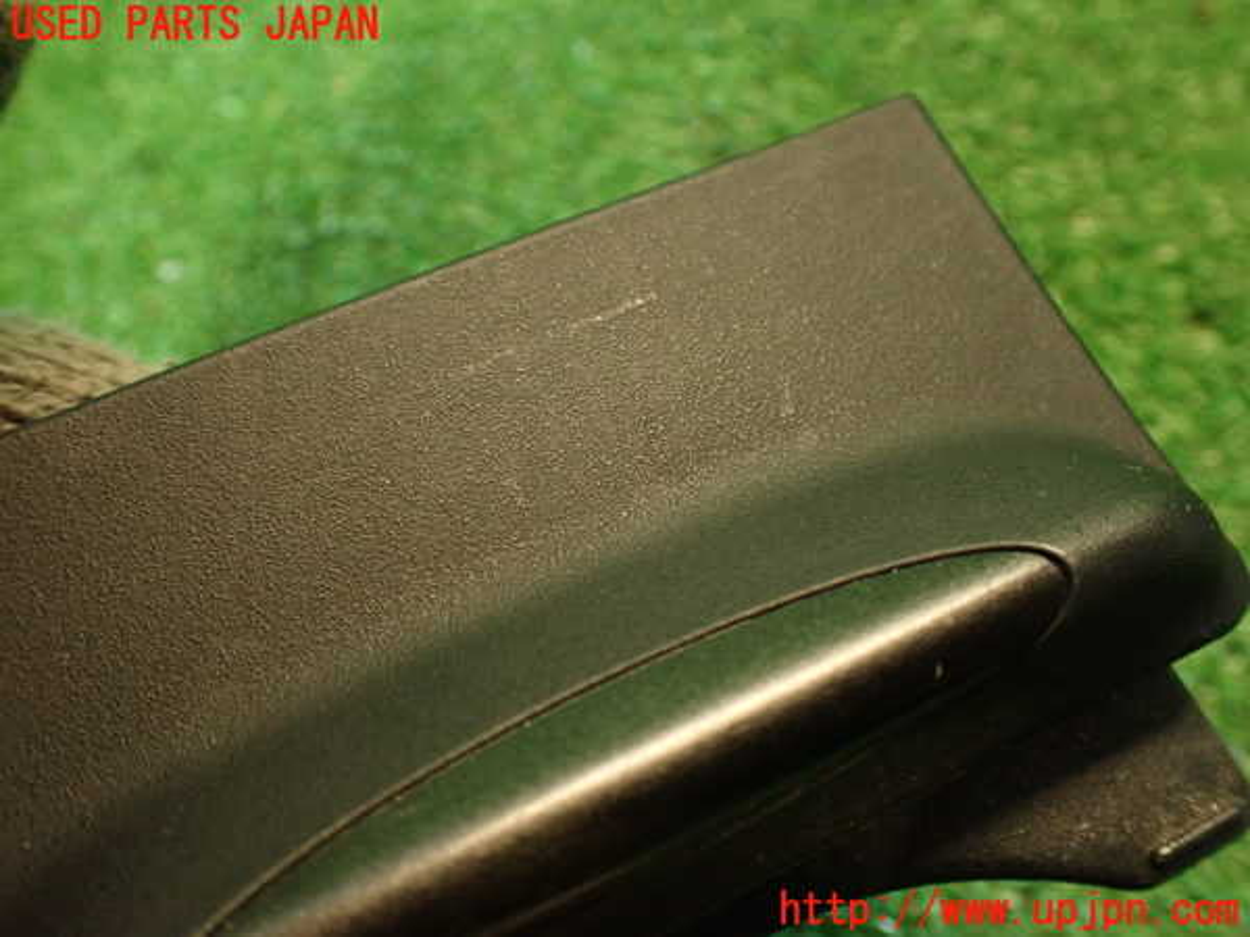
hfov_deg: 56.8
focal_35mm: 32
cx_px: 625
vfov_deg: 44.2
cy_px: 468
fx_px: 1156
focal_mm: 5.79
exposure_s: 1/30
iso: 400
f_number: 2.4
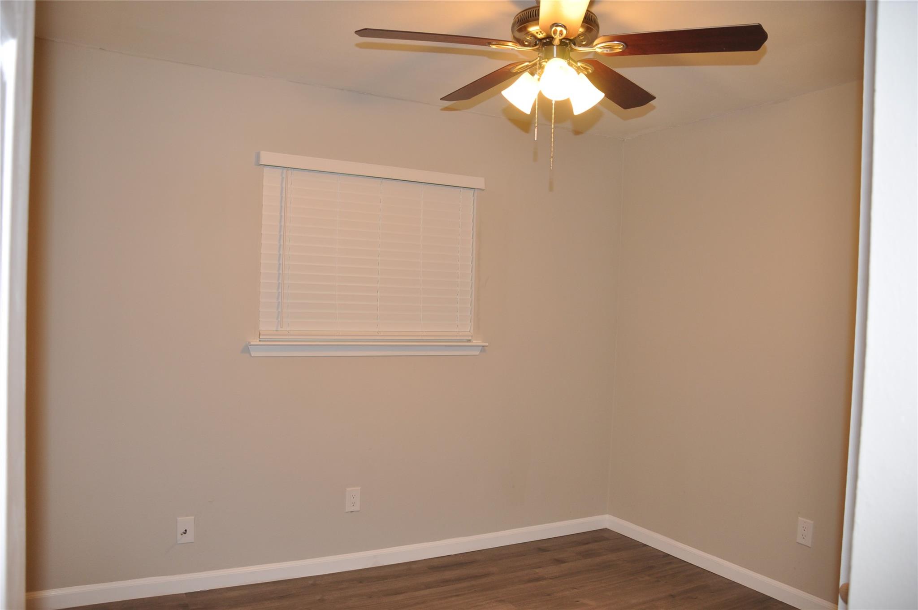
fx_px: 688
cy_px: 305
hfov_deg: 67.4
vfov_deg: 47.8
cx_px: 459
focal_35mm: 27
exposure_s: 1/60
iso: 450
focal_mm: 18
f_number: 4
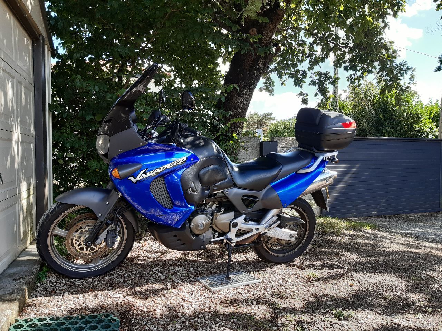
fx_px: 332
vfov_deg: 53.1
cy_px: 166
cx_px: 221
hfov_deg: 67.3
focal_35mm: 26
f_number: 1.7
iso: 40
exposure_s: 1/222
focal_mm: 3.92
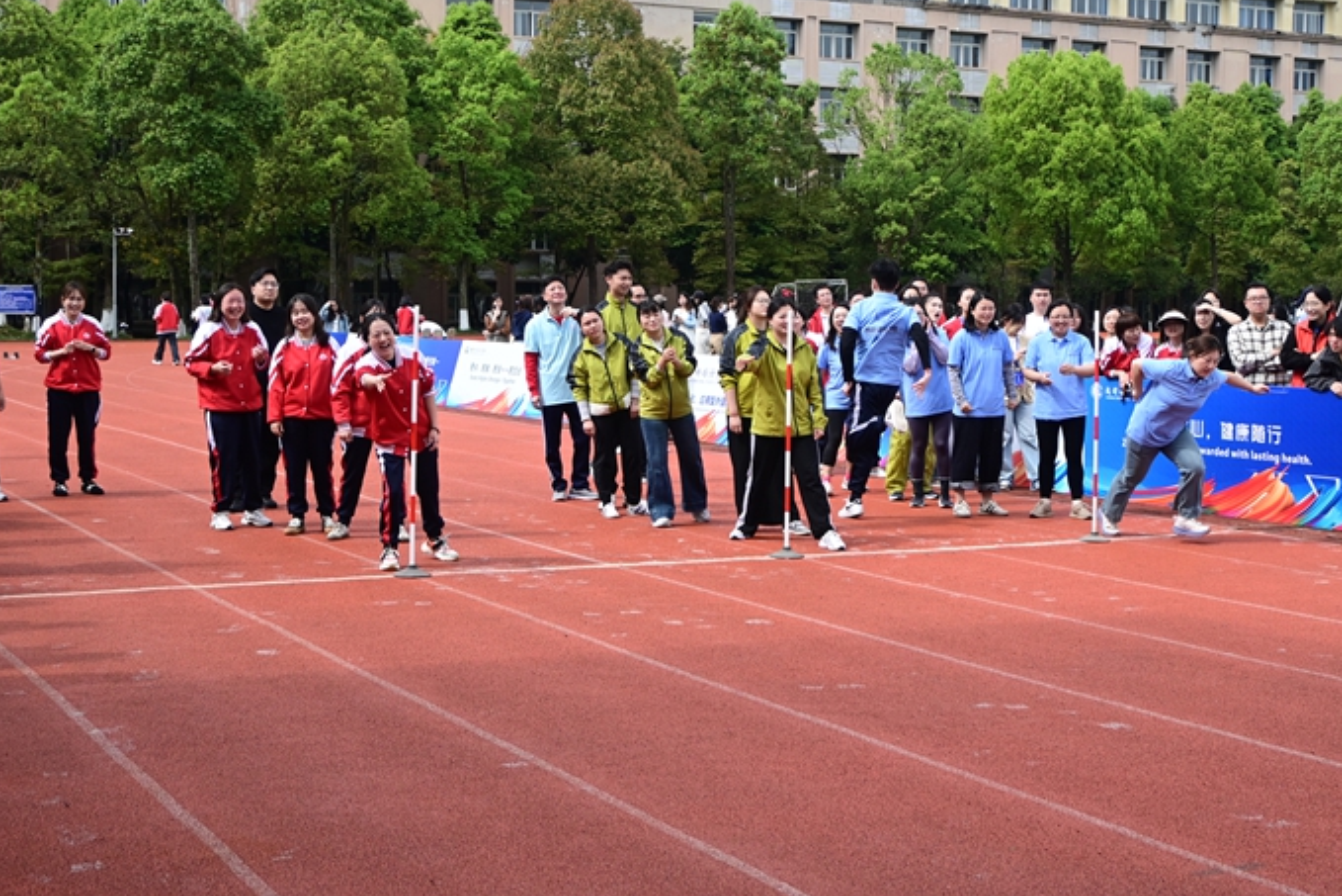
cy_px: 440
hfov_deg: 36.9
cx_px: 739
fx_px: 2009
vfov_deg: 25.1
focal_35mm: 54
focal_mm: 30.5
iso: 500
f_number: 4.8
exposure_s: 1/2000
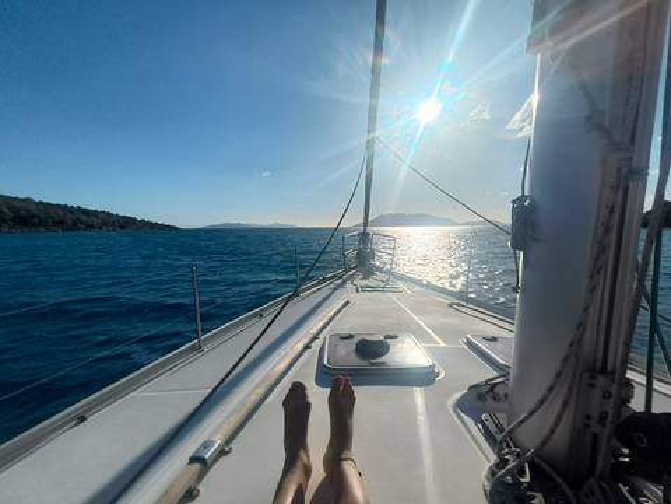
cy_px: 252
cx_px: 336
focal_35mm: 16
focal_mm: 1.68
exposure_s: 1/3824
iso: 64
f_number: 2.2
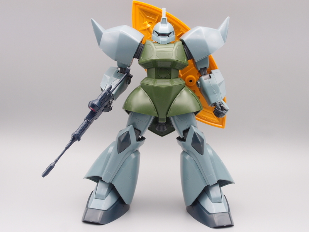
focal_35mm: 46
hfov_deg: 41.2
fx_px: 411
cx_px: 154
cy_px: 116
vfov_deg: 31.5
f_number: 8
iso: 100
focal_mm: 9.87
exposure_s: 1/6
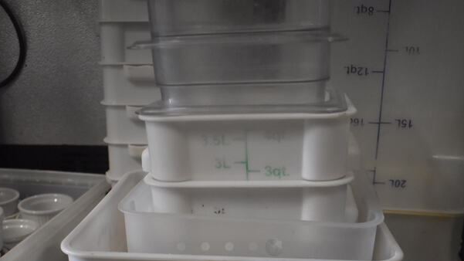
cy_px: 278
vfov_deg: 25.9
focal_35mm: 43
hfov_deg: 47.4
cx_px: 229
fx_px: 529
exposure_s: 1/125
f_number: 3.5
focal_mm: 18
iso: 2500
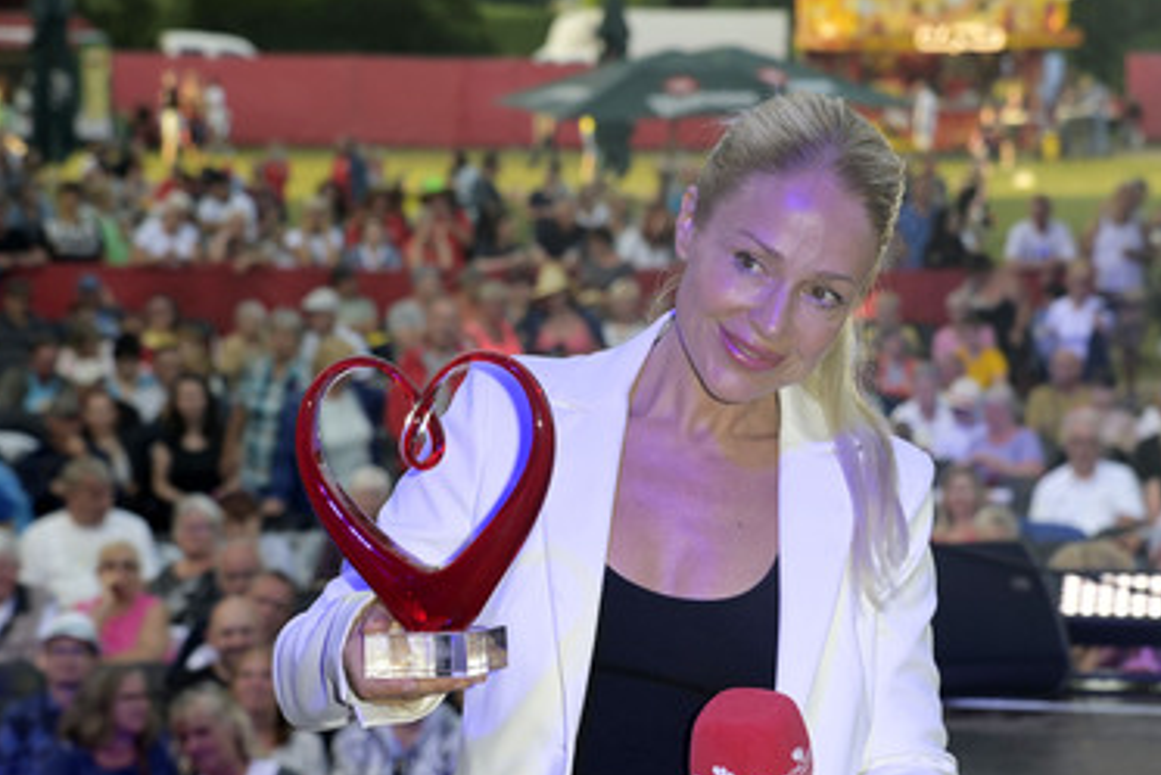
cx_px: 680
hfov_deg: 14.1
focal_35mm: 145
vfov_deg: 9.5
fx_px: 4678
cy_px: 461
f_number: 8
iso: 1250
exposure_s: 1/250
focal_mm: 120
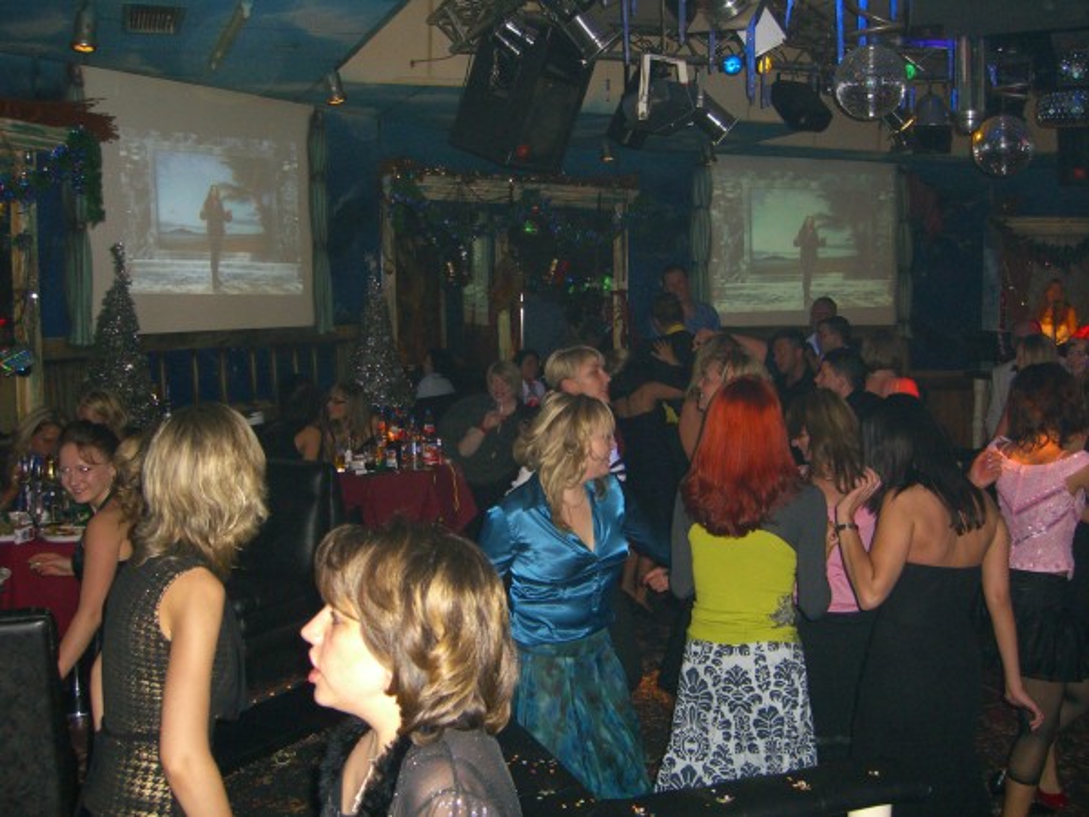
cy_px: 408
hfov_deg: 49.0
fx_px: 1195
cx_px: 544
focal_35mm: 38
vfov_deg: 37.7
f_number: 2.8
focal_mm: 7.9
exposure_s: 1/60
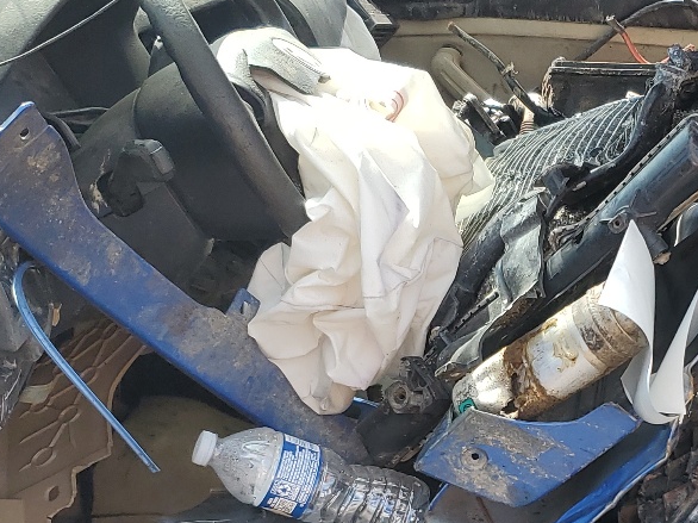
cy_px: 462
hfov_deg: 26.8
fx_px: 1431
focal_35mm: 71
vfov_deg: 20.3
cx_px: 572
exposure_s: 1/769
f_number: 1.5
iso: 50
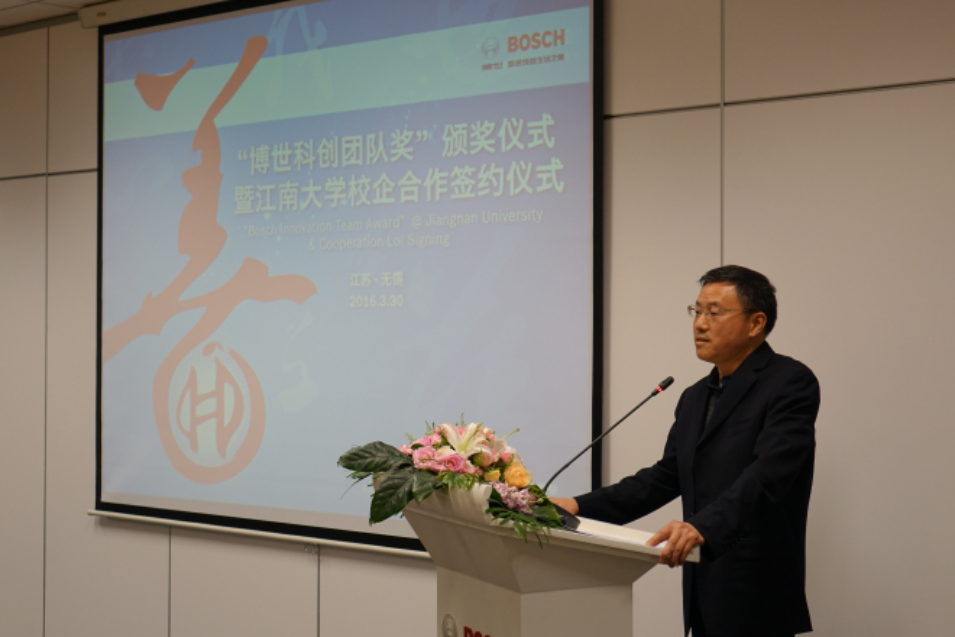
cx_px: 478
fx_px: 1645
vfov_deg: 21.9
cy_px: 318
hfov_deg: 32.4
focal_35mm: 62
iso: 400
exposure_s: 1/80
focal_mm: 22.85
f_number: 2.8
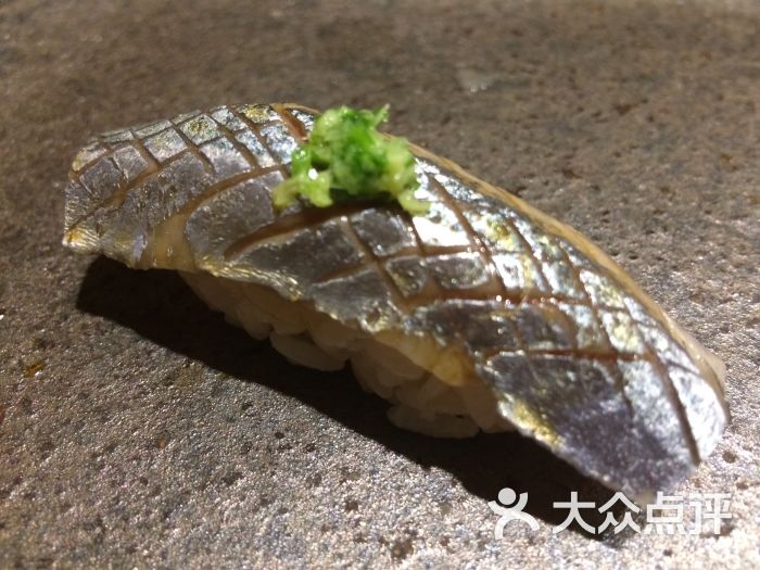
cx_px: 380
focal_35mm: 29
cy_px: 285
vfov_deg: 48.2
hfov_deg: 61.7
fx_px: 637
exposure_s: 1/33
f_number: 2.2
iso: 250
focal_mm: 4.15
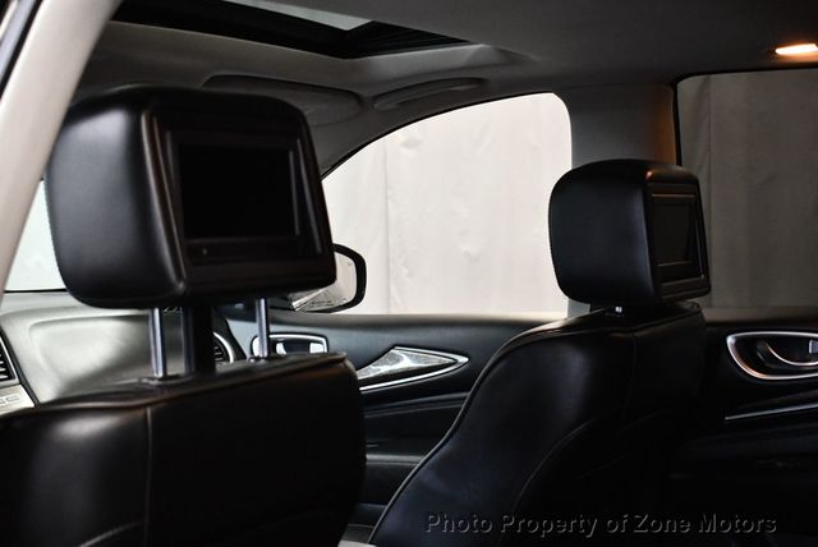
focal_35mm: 54
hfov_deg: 36.8
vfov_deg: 25.1
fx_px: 1228
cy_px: 274
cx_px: 409
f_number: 4
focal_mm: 27
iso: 3200
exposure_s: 1/100
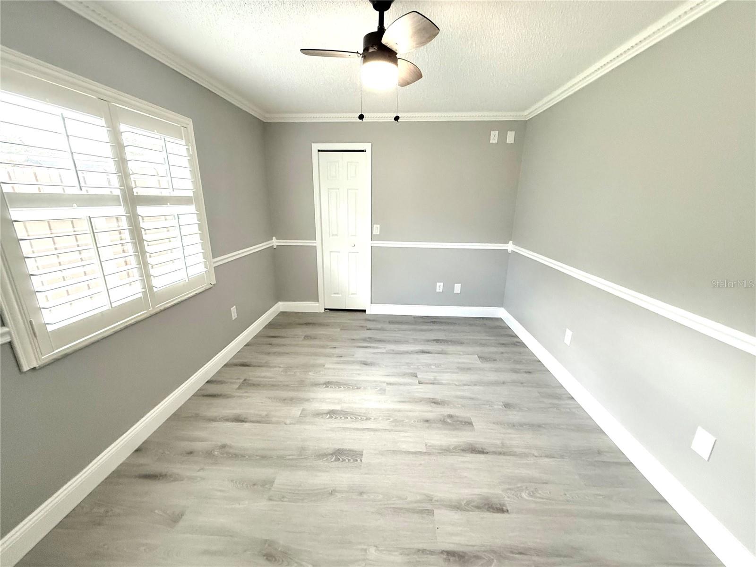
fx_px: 306
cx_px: 378
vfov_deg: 85.7
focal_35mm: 14
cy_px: 284
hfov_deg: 102.1
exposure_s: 1/120
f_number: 2.2
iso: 400
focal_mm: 2.22
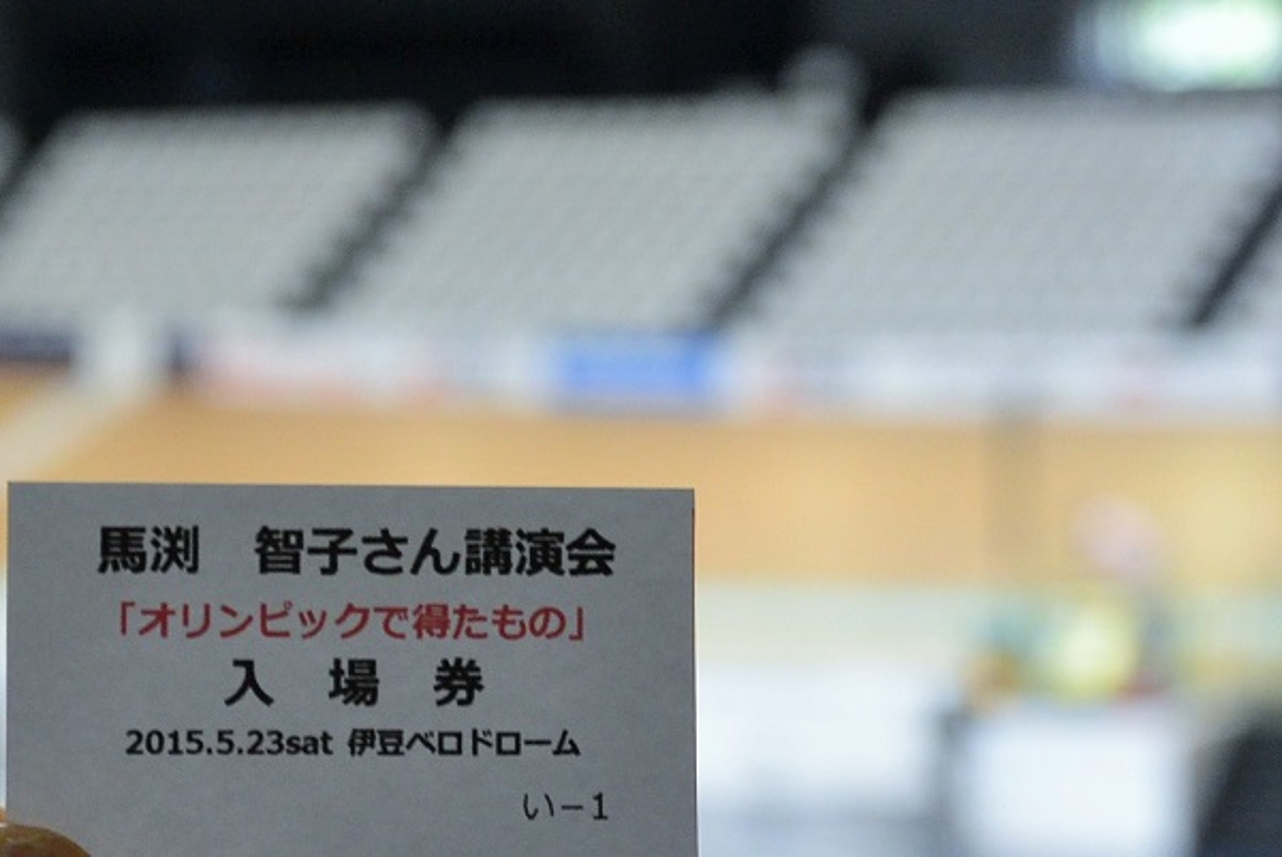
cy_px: 428
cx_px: 641
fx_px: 2886
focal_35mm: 81
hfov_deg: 25.0
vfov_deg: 16.9
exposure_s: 1/60
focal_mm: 30
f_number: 3.8
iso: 400
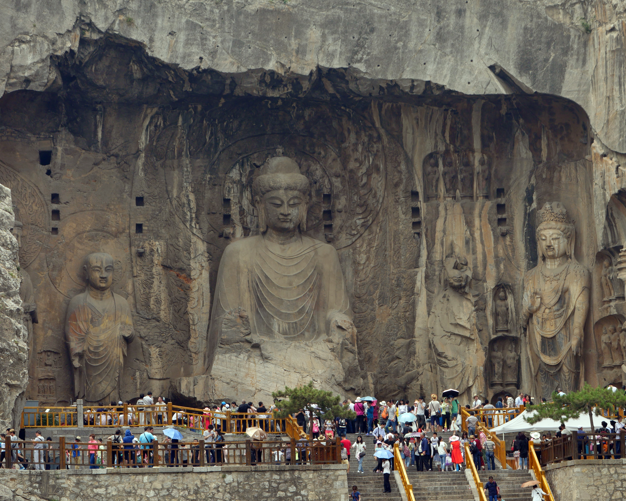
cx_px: 314
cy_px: 251
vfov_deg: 7.2
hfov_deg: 9.0
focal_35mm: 215
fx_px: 3983
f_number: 6.3
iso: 200
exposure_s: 1/500
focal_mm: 103
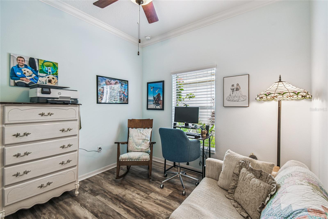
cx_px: 164
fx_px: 137
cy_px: 110
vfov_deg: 77.3
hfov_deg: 100.4
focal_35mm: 15
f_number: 7.1
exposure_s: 1/13
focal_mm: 10
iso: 100
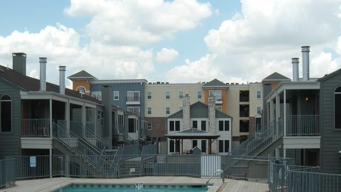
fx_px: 525
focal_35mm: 58
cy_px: 149
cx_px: 179
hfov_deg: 36.0
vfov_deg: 20.5
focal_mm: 6.6
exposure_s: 1/787
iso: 89
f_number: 3.9
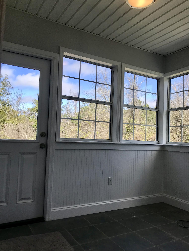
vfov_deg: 63.4
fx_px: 204
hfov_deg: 49.7
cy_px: 126
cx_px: 94
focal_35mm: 28
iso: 20
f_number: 1.8
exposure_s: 1/903
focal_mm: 3.99
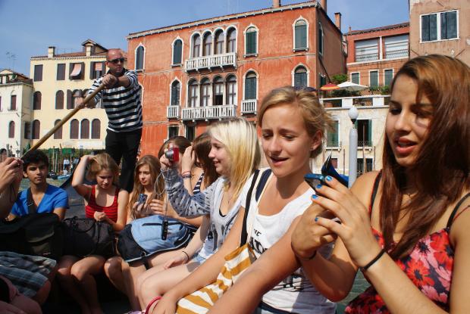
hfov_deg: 67.3
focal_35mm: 27
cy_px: 157
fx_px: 353
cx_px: 235
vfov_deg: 48.0
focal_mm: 18
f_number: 10
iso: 100
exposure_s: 1/250
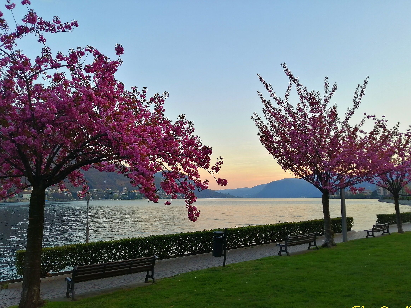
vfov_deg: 49.7
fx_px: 332
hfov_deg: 63.4
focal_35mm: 28
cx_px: 206
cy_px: 160
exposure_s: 1/100
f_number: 1.8
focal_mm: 3.88
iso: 64
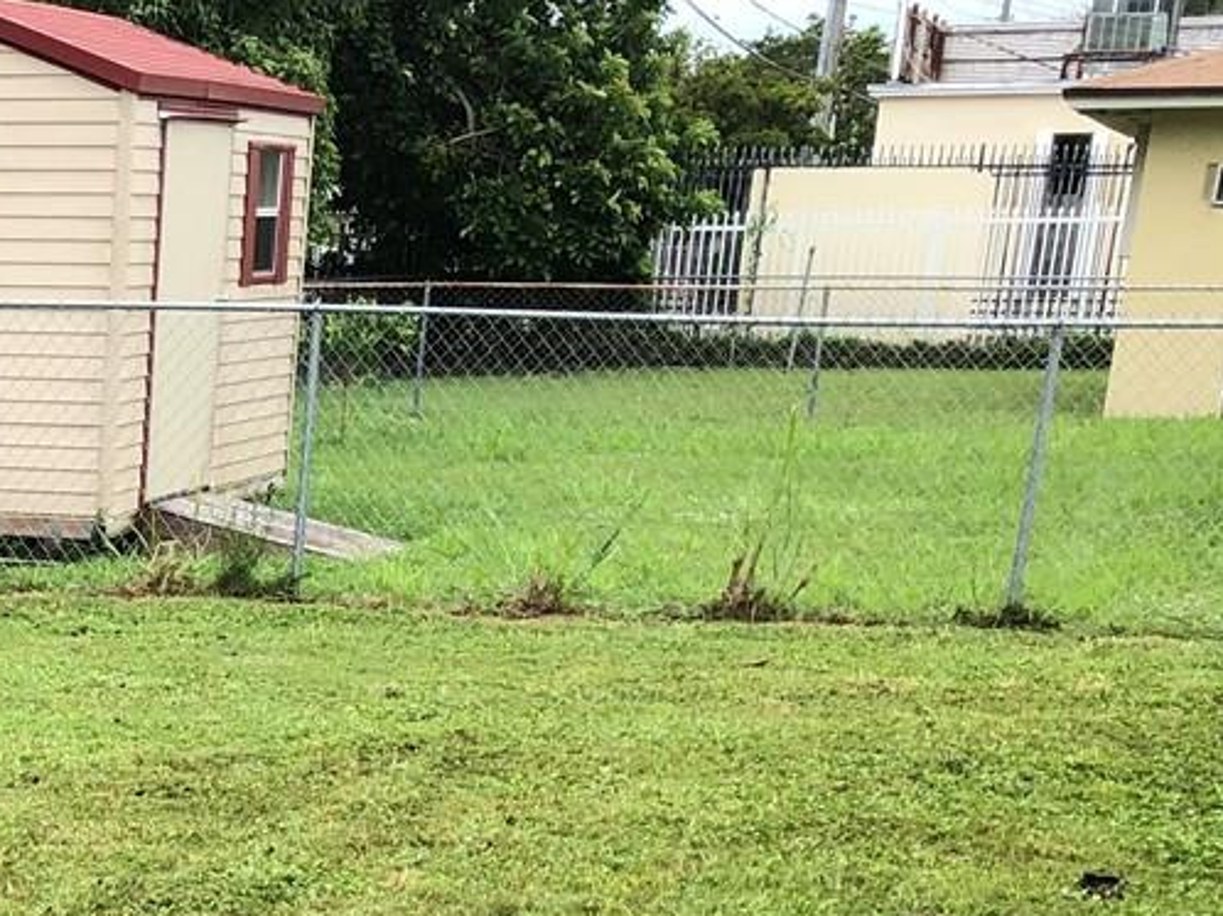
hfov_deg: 19.7
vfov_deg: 15.1
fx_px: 3178
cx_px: -459
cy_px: 1392
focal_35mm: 90
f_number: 1.8
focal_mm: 3.99
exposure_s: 1/796
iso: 20
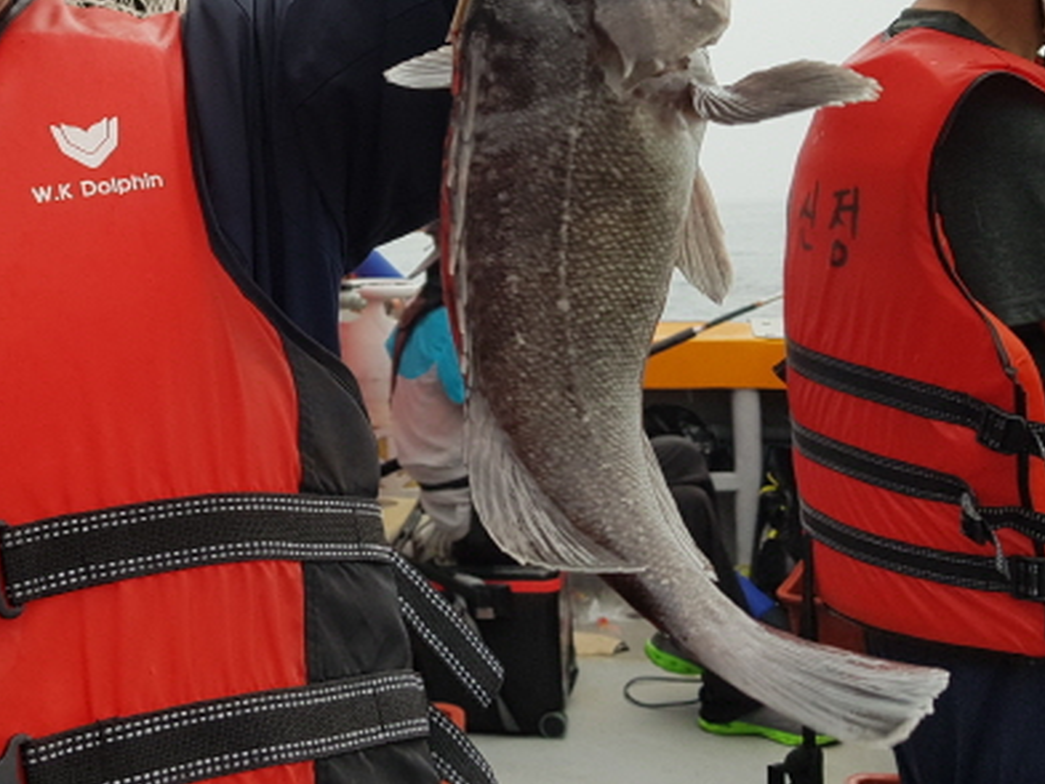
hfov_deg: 35.1
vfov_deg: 27.2
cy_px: 221
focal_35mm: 53
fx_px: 1600
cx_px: 213
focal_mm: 4.3
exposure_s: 1/178
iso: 40
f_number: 1.7
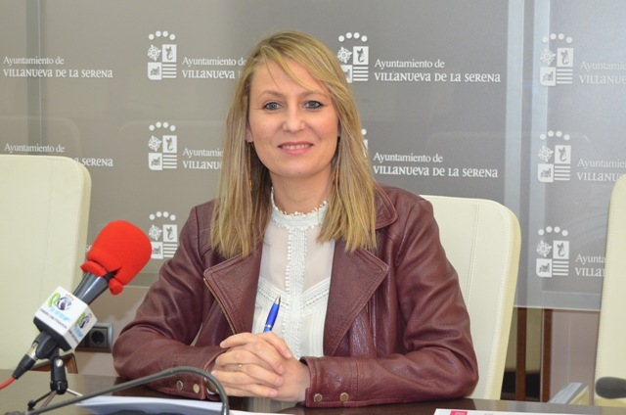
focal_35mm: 82
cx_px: 313
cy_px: 208
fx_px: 1432
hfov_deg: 24.7
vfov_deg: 16.5
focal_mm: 55
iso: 1400
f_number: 5.6
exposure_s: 1/60
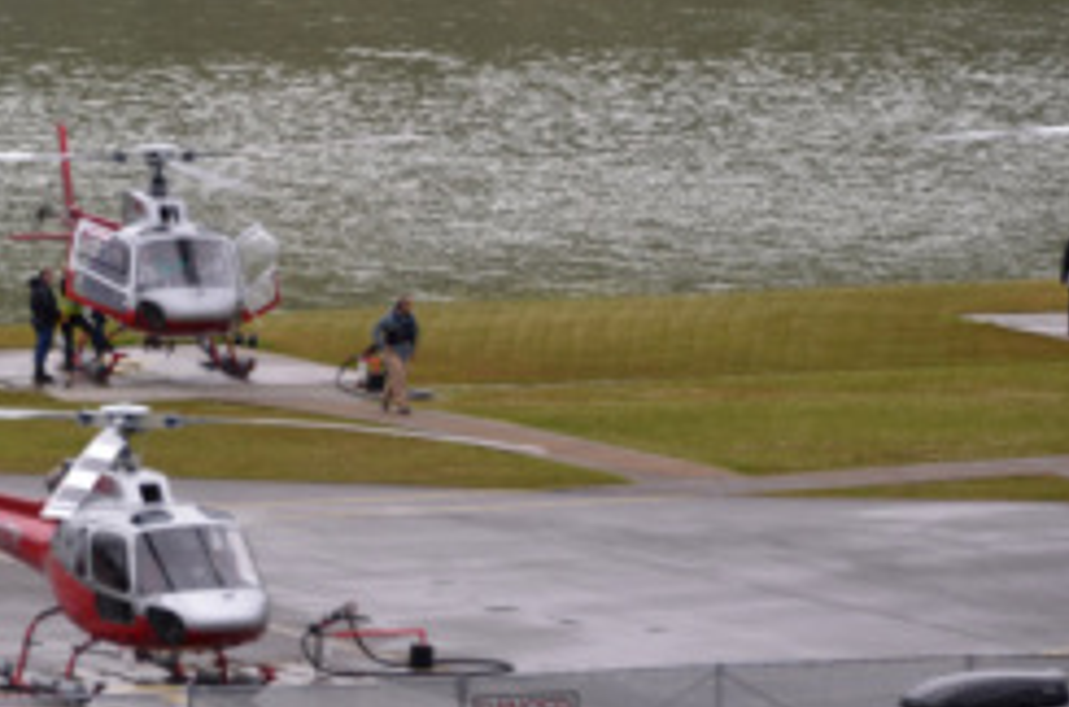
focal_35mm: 413
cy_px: 255
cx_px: 144
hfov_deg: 5.0
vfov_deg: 3.3
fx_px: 12233
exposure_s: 1/250
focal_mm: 135
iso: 200
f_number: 8
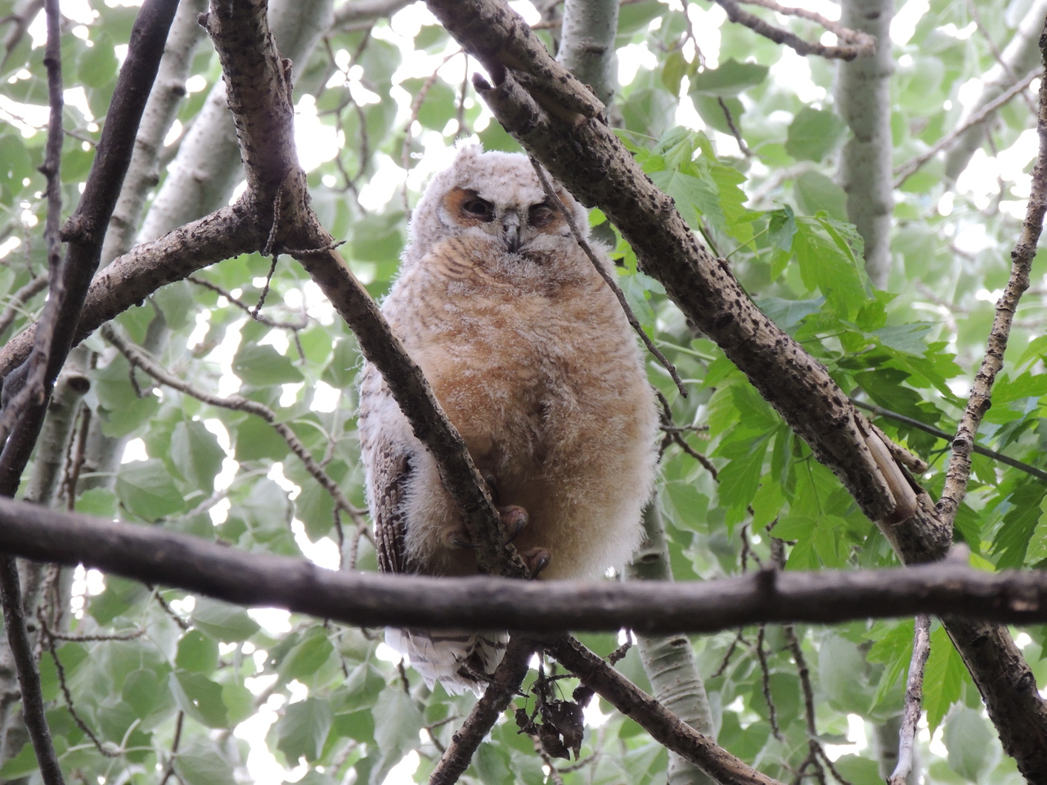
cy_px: 392
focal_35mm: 470
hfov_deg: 4.2
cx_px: 524
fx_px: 14216
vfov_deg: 3.2
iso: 400
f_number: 4.9
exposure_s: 1/80
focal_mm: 83.8
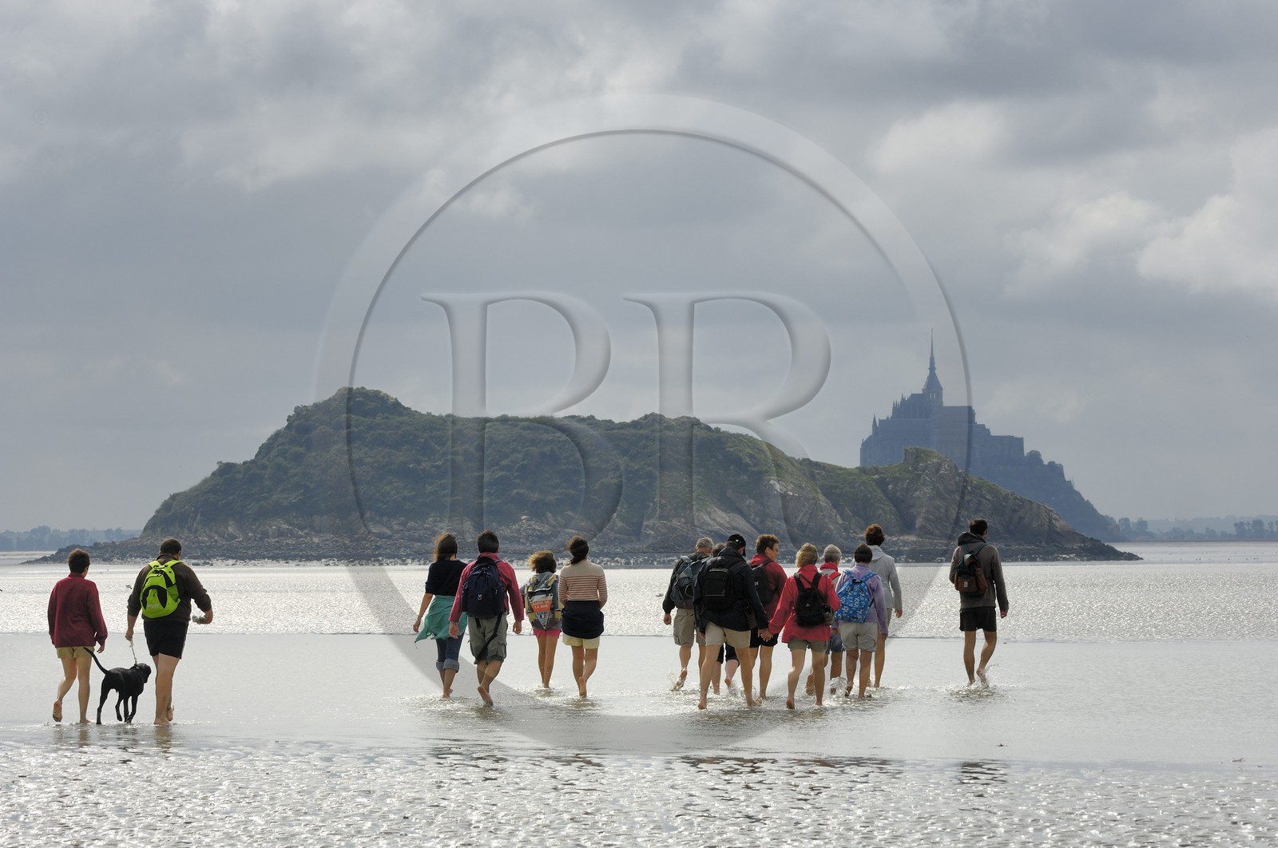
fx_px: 5583
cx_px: 639
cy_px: 424
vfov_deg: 8.7
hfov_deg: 13.1
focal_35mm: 158
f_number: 8
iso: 100
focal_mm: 105
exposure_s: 1/320
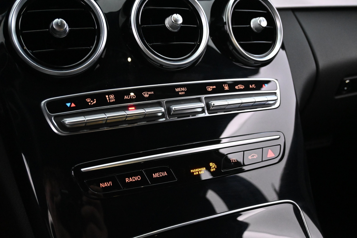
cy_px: 119
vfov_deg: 35.5
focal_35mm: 38
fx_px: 372
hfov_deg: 51.3
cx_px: 178
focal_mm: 25
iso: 6400
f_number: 4.2
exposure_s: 1/40
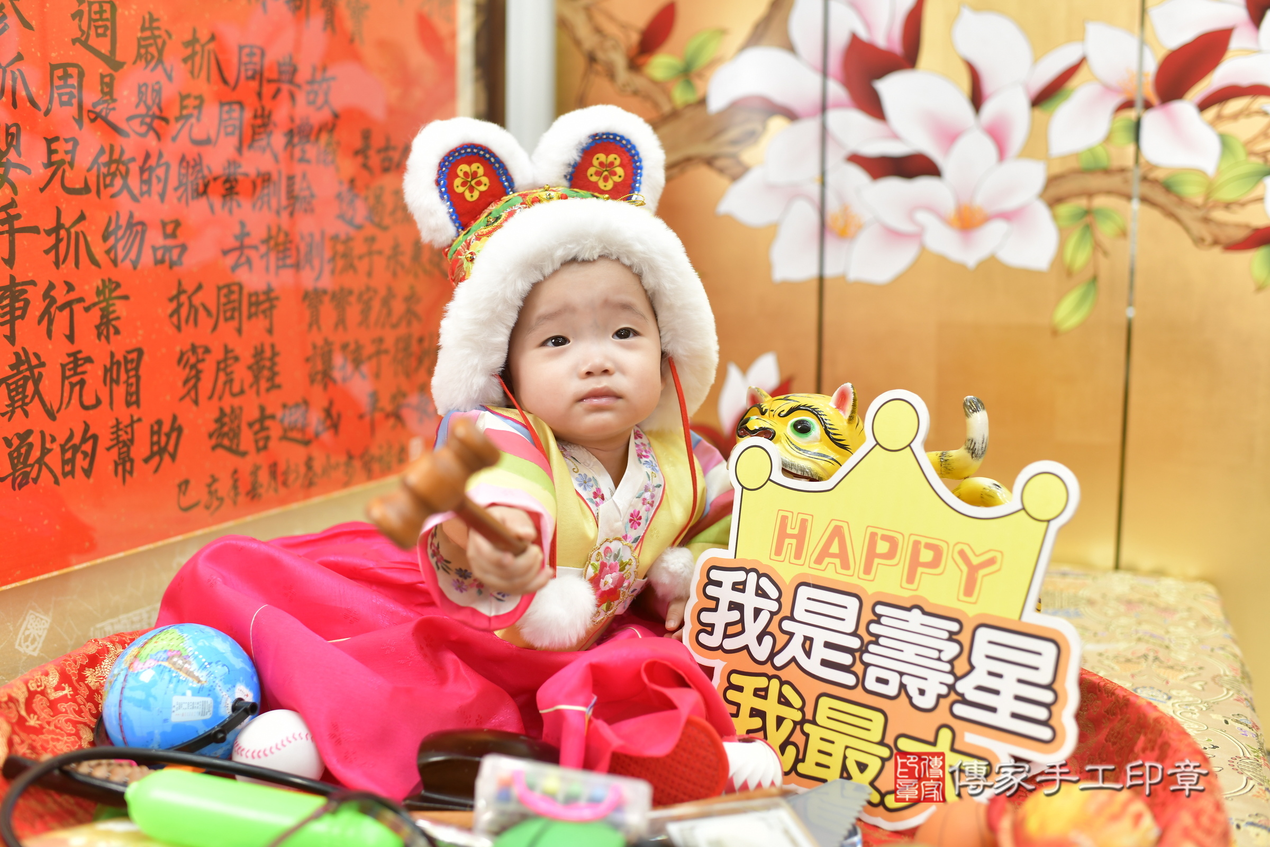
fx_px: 1235
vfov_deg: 37.9
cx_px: 635
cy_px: 424
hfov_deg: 54.4
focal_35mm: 35
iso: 400
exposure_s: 1/200
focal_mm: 35
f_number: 2.8
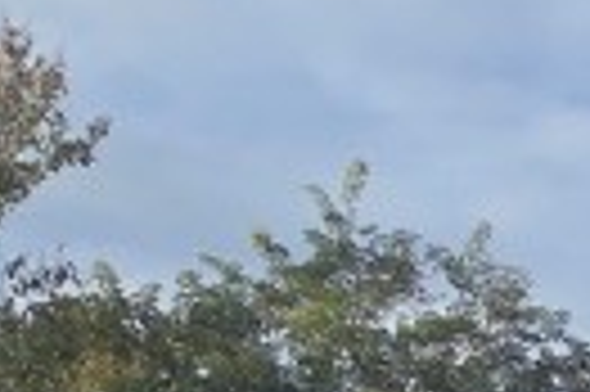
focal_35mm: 106
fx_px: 1735
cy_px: 1027
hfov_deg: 12.3
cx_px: 1621
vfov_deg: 10.5
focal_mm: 2.2
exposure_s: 1/1262
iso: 50
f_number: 2.2
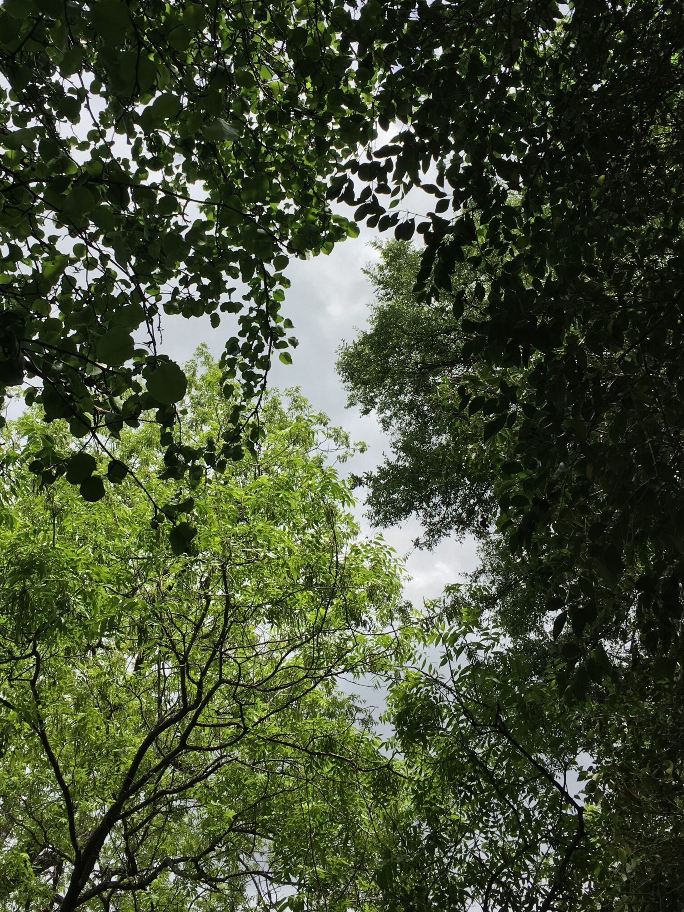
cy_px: 377
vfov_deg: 49.9
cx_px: 261
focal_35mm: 37
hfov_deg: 38.5
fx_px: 975
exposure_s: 1/1425
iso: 25
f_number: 2.2
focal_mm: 4.15
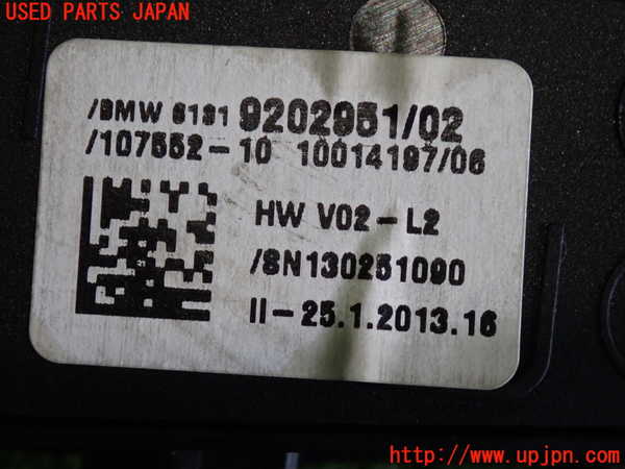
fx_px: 1806
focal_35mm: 100
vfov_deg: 14.8
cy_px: 234
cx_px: 312
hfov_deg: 19.6
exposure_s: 1/50
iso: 800
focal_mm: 18
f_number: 4.9
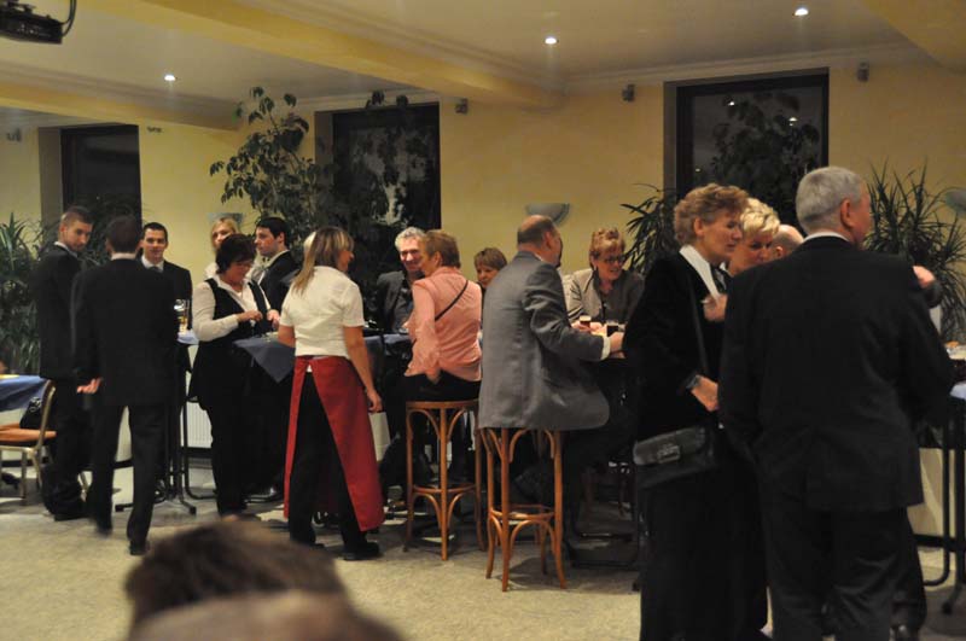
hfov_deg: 41.2
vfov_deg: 28.0
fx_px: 1286
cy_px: 320
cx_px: 483
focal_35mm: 48
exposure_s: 1/13
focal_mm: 32
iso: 3200
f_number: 4.2
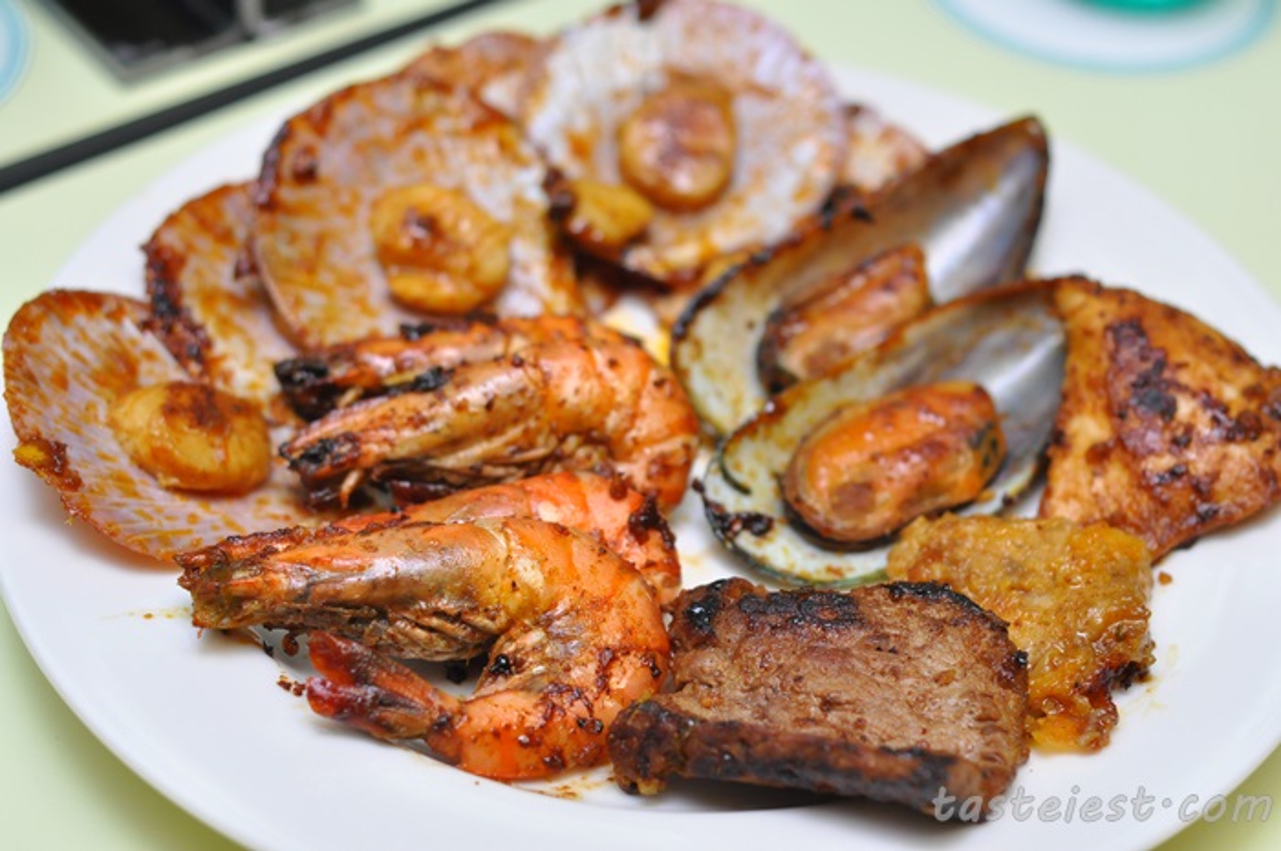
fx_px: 2666
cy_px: 426
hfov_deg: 27.0
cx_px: 640
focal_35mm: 75
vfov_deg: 18.1
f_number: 3.2
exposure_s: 1/200
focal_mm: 50
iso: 1000
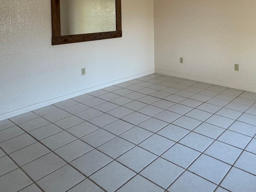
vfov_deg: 41.0
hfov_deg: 56.3
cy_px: 22
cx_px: 156
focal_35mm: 32
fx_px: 237
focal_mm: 2.22
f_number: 2.2
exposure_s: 1/99
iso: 200
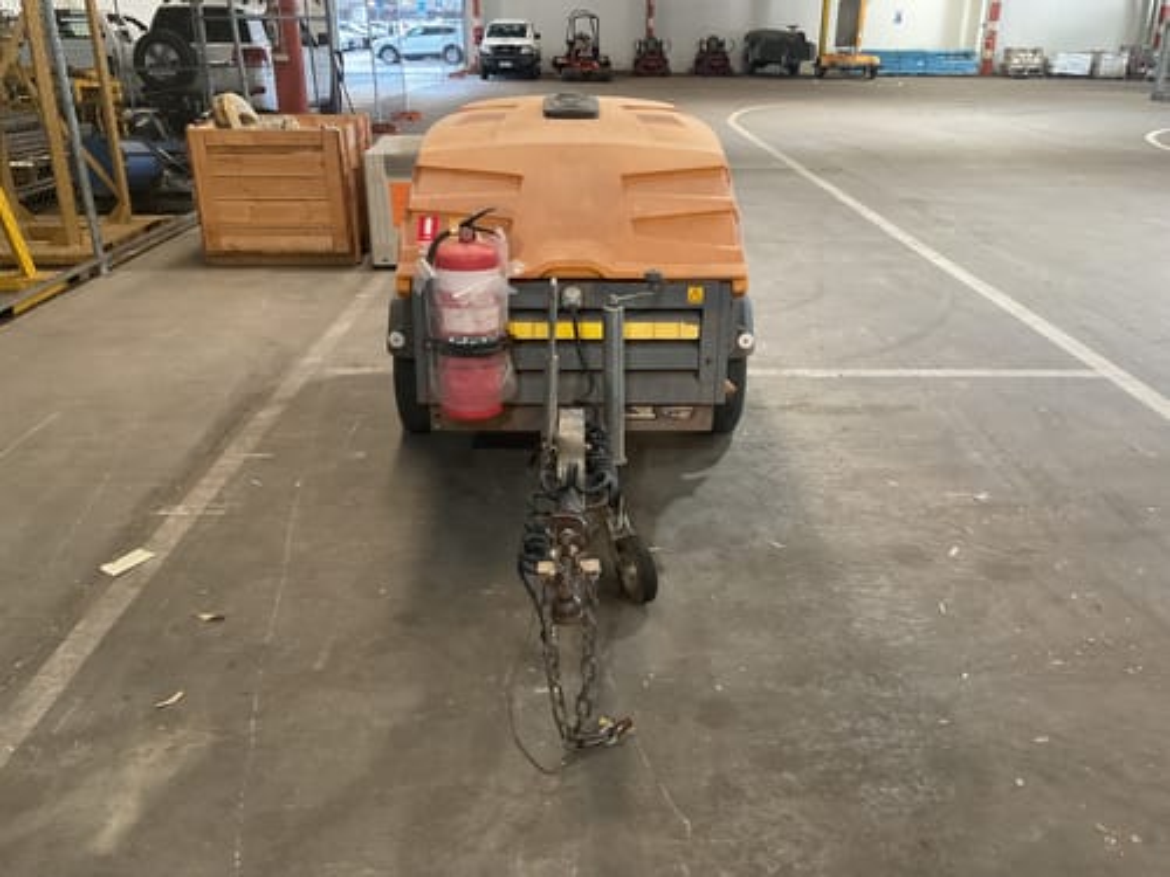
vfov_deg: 48.2
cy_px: 438
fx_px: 980
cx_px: 585
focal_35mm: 29
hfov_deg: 61.7
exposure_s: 1/50
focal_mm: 3
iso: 250
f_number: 1.8
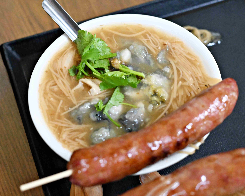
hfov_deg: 22.5
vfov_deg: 18.1
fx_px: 616
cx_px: 125
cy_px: 98
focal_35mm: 85
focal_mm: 50
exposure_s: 1/200
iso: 4000
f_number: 3.2
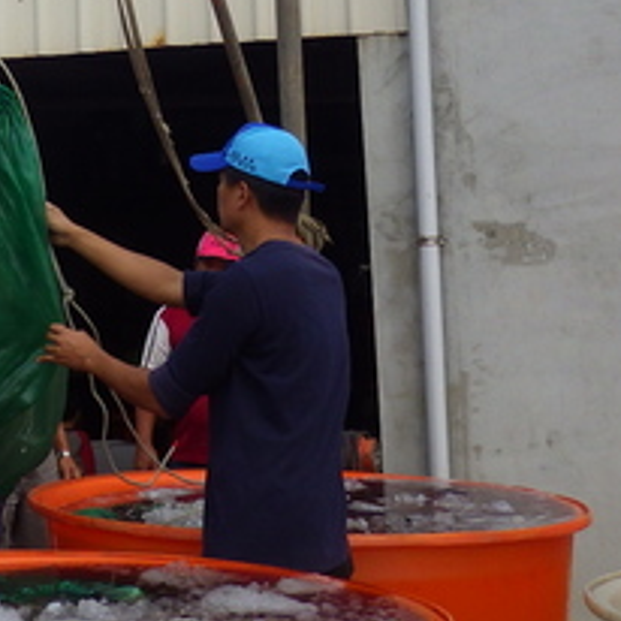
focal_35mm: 93
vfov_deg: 18.1
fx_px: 1888
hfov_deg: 18.2
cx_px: -15
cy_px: -23
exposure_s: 1/1500
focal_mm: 5.5
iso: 125
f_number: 3.1
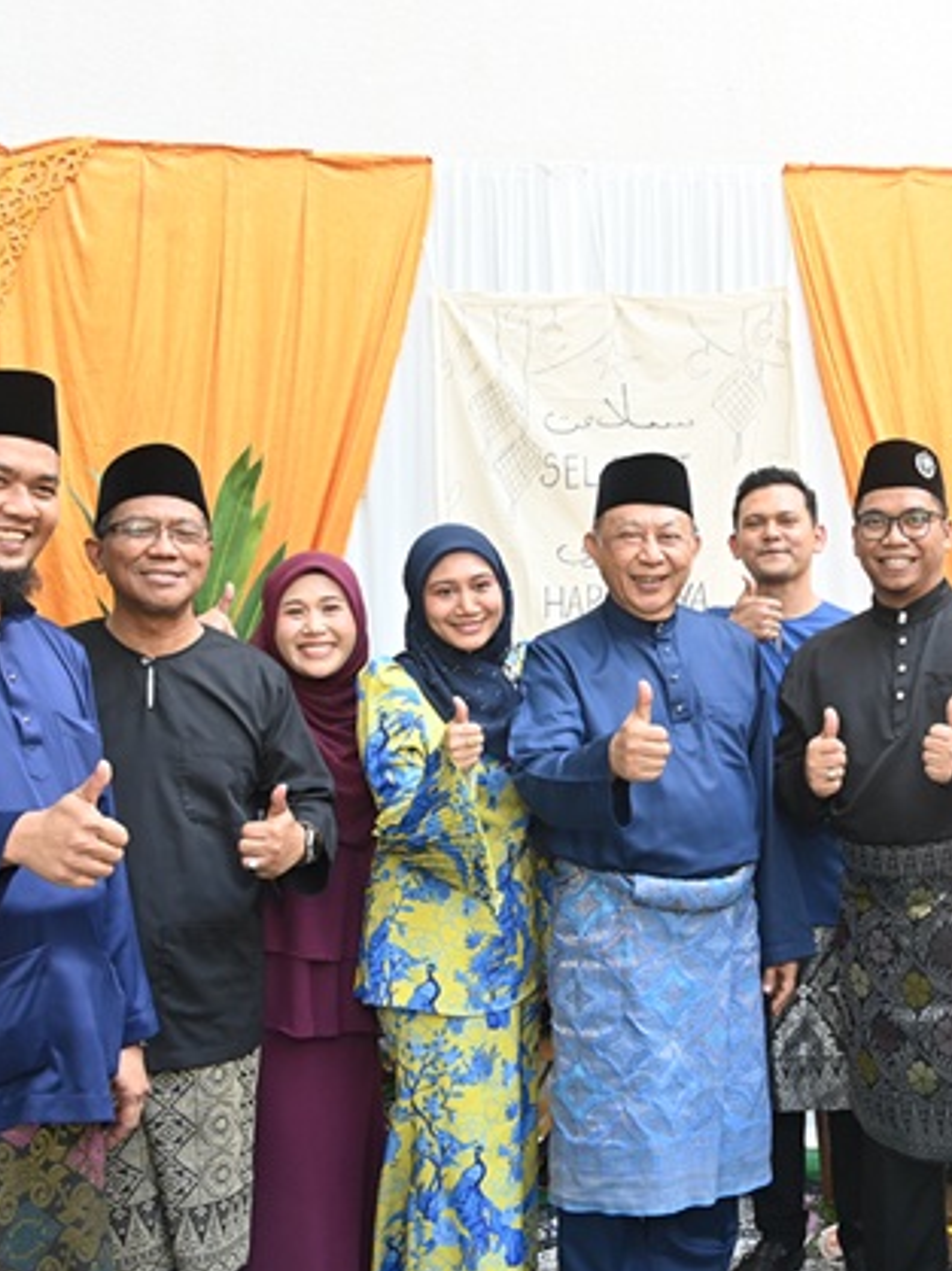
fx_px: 1578
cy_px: 622
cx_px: 753
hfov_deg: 32.7
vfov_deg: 43.9
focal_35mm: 43
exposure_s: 1/160
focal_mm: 28
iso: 800
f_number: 6.3
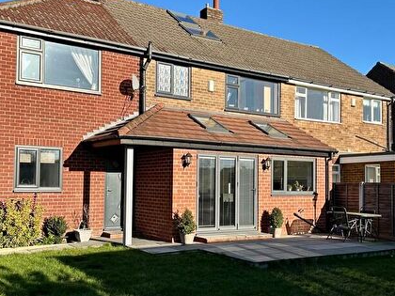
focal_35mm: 40
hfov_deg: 46.8
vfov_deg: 35.9
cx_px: 191
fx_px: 456
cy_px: 166
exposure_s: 1/2967
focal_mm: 6.86
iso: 80
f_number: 1.78
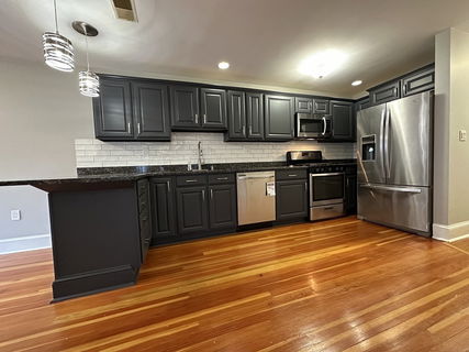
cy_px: 176
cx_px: 234
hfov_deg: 102.1
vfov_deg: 85.6
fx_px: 190
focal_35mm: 14
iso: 1000
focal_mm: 2.22
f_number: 2.2
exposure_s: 1/40
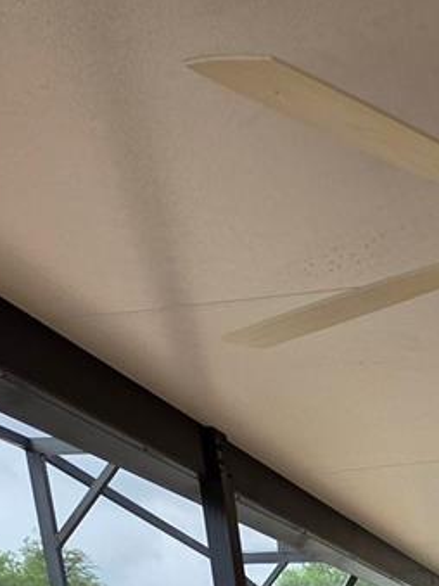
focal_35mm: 46
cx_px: 667
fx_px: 778
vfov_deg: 26.1
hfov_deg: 24.3
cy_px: 935
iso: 40
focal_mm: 2.2
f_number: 1.9
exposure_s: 1/443
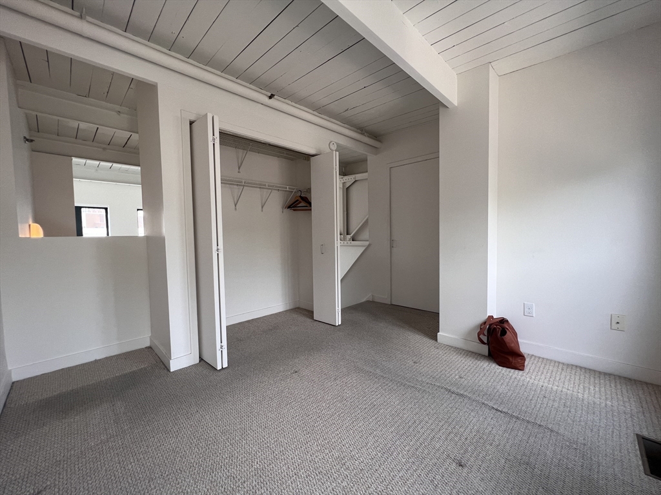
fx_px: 248
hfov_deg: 106.2
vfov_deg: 89.9
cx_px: 330
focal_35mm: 13
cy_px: 248
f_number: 1.8
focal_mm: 1.57
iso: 64
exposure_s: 1/99
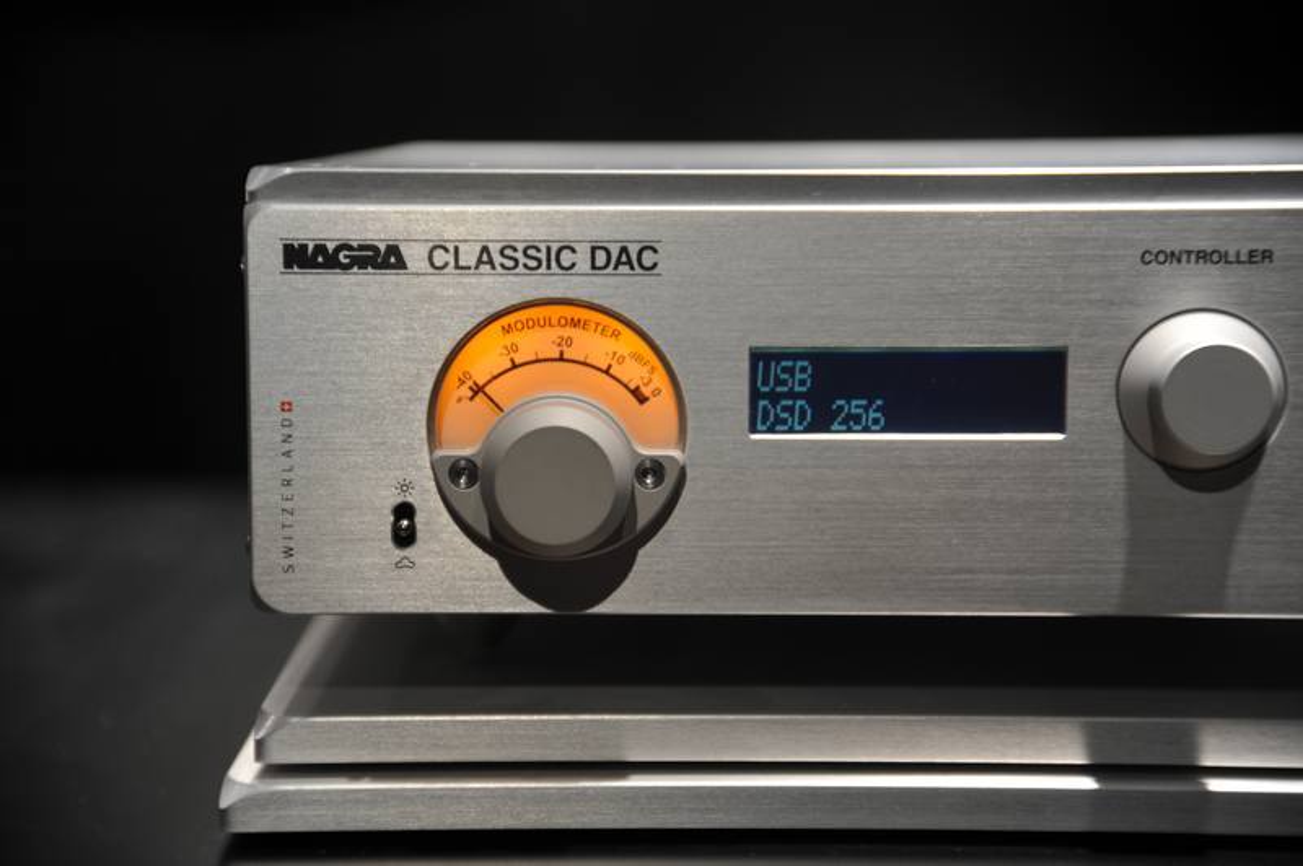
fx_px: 3074
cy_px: 433
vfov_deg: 16.0
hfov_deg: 23.9
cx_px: 652
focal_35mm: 85
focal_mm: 85
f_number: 4.5
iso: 400
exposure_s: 1/15
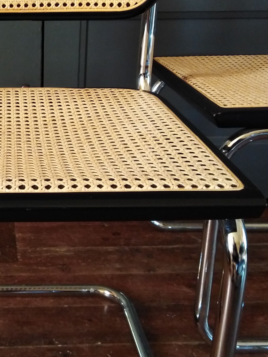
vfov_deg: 38.1
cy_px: 149
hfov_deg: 27.7
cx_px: 13
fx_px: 516
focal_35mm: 50
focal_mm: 3.46
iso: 457
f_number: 2.2
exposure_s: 1/20
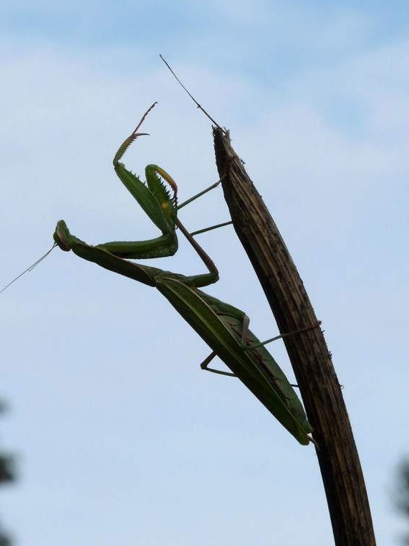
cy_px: 317
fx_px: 5890
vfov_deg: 5.3
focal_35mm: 374
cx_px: 216
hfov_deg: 4.0
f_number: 7.1
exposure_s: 1/500
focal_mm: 26
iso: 100
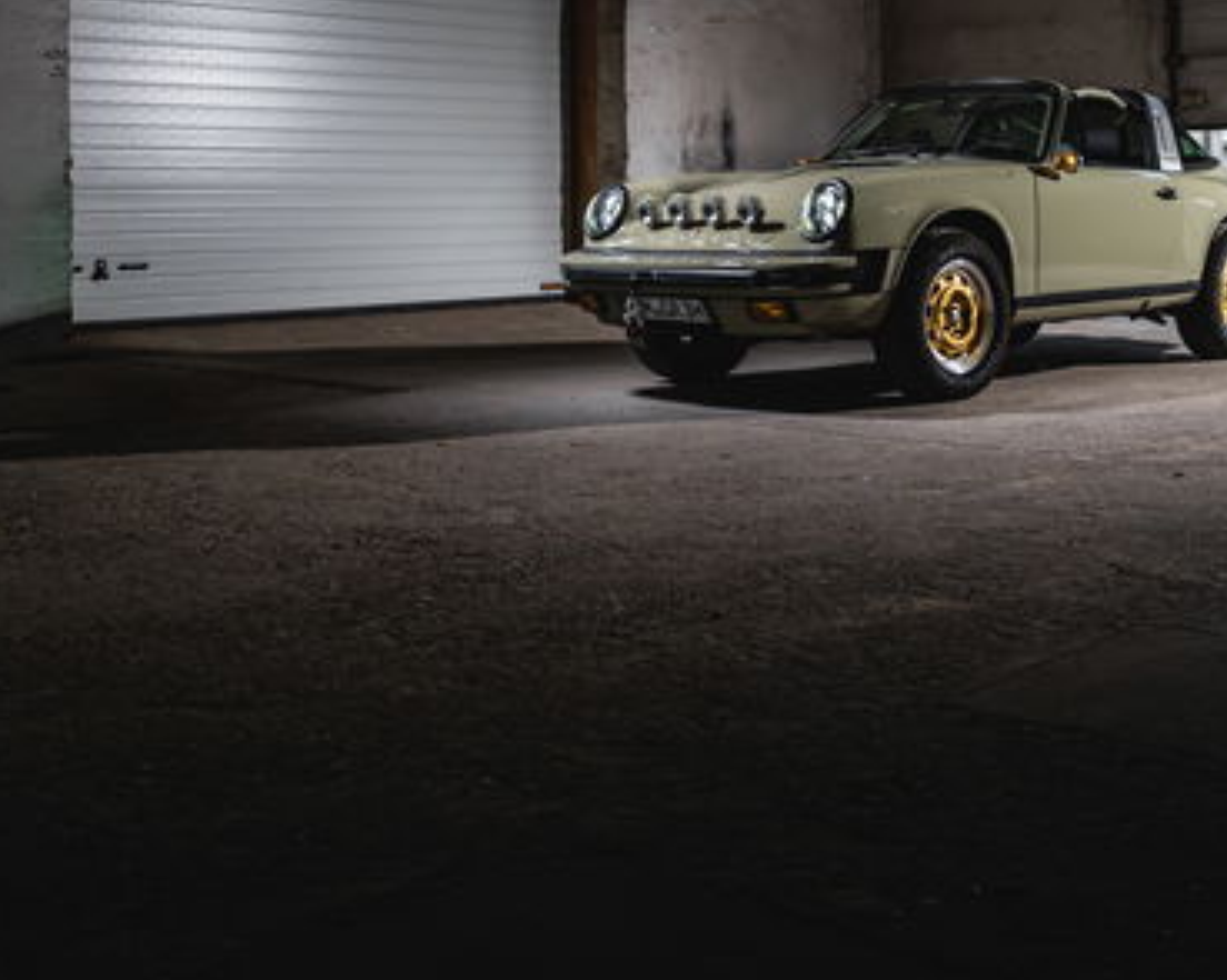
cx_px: 917
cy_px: 210
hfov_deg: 38.6
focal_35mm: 47
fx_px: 1706
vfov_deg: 31.3
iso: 250
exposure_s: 1/160
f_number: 5.6
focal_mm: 24
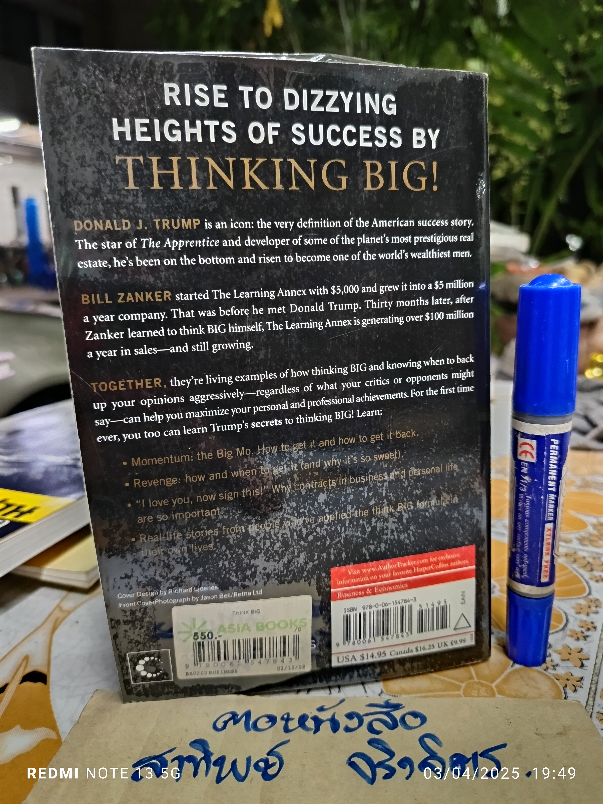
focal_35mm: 24
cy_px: 402
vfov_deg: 71.6
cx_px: 302
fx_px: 557
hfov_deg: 56.8
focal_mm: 5.31
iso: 2209
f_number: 1.7
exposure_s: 1/20
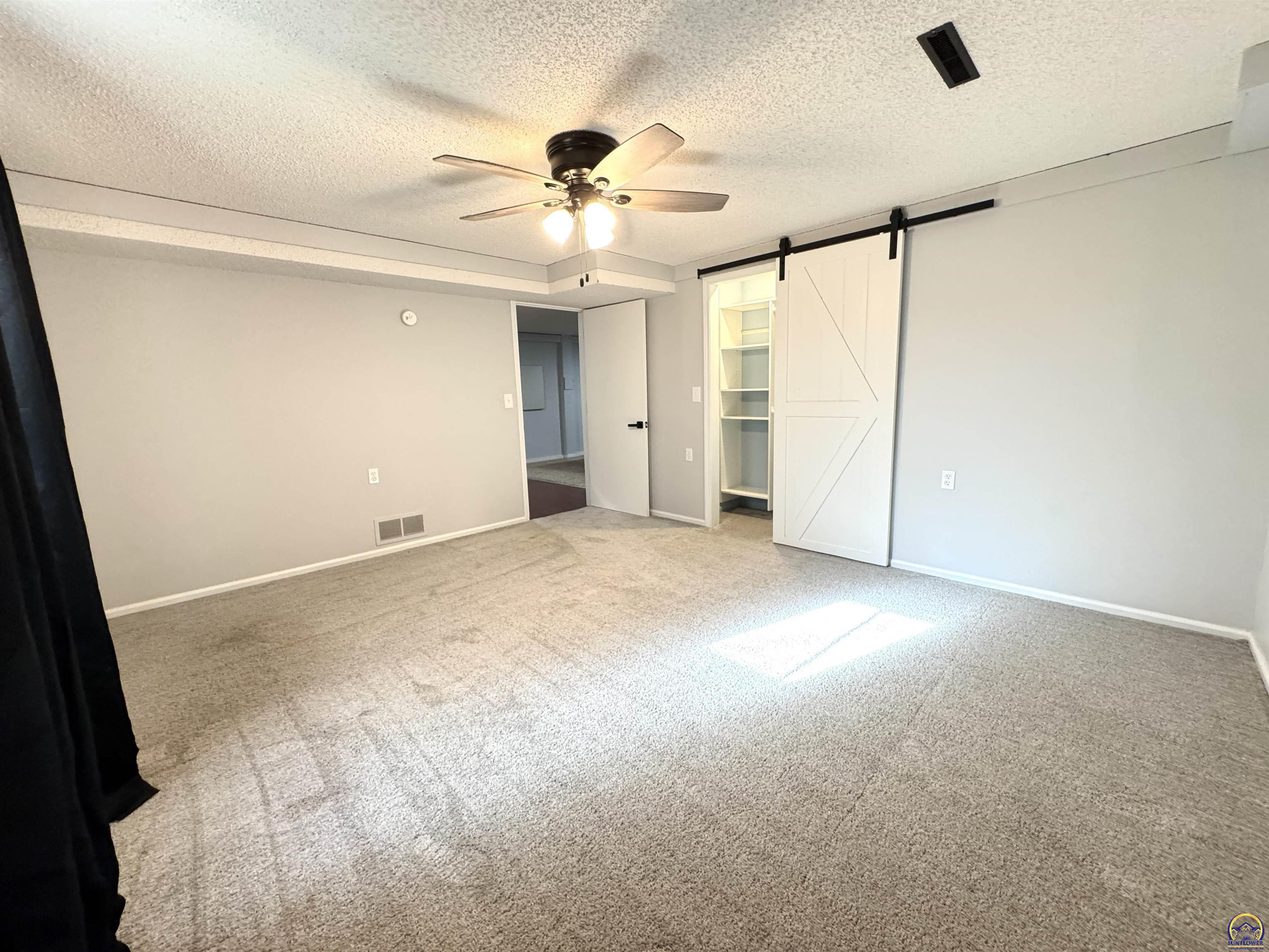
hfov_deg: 102.1
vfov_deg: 85.7
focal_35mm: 14
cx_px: 634
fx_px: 513
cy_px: 476
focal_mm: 2.22
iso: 400
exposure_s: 1/60
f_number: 2.2
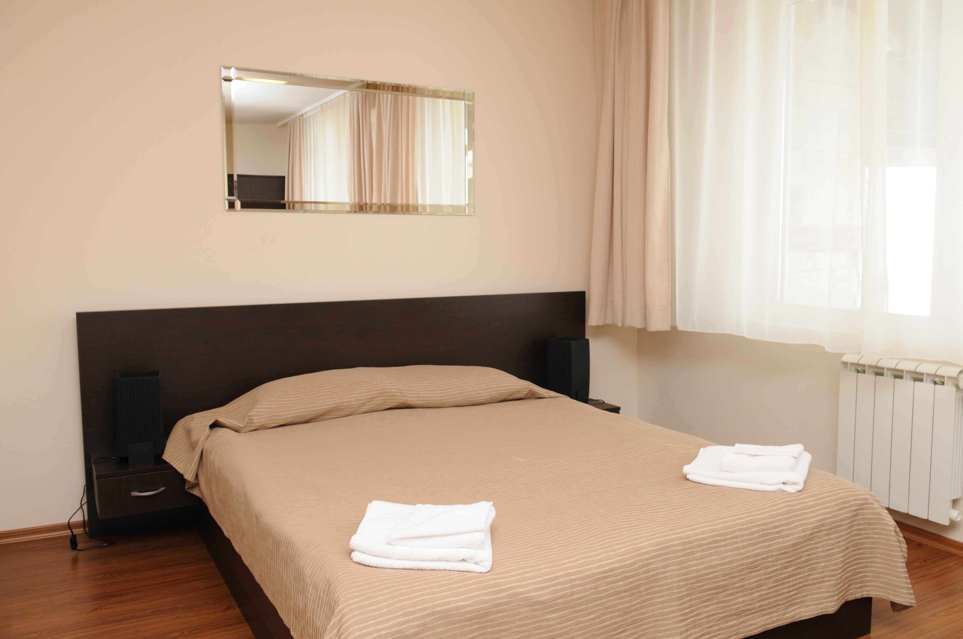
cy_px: 320
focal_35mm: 30
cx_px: 482
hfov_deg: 62.0
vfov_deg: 43.5
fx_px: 802
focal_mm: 20
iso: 500
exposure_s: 1/60
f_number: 6.3
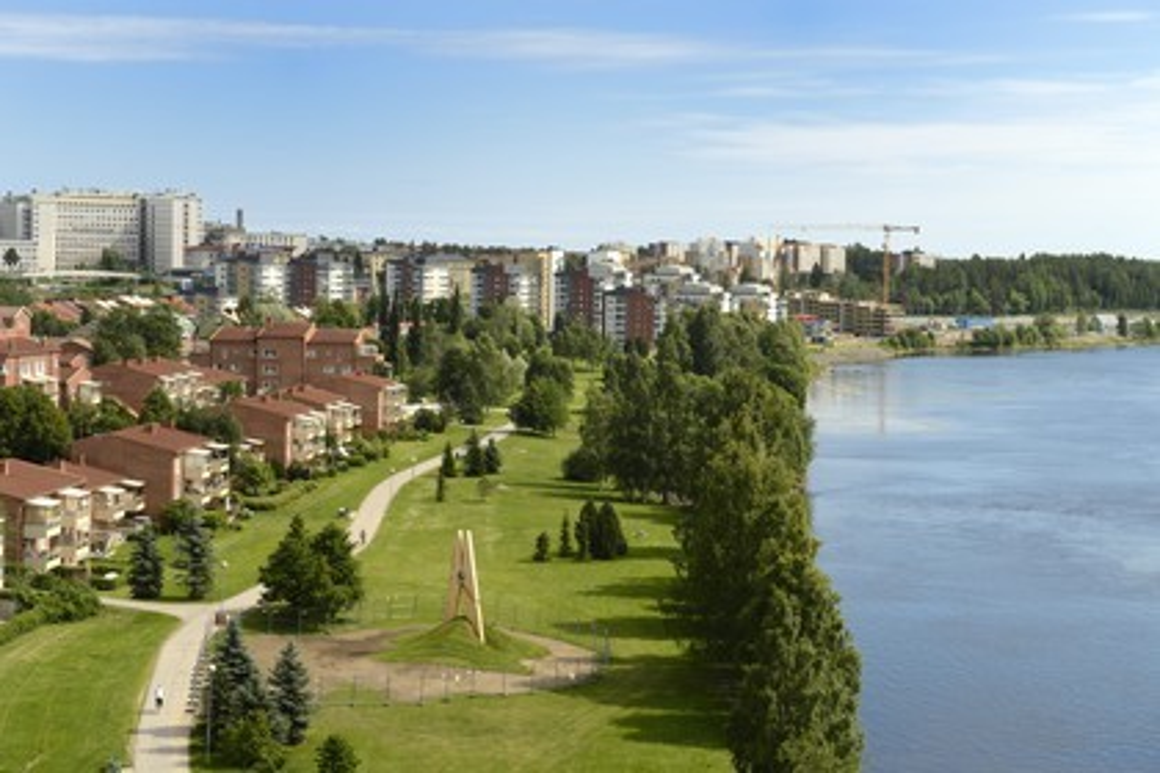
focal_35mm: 70
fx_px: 2255
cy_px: 386
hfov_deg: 28.8
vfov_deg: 19.5
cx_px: 580
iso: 200
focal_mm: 70
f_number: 9
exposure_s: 1/250
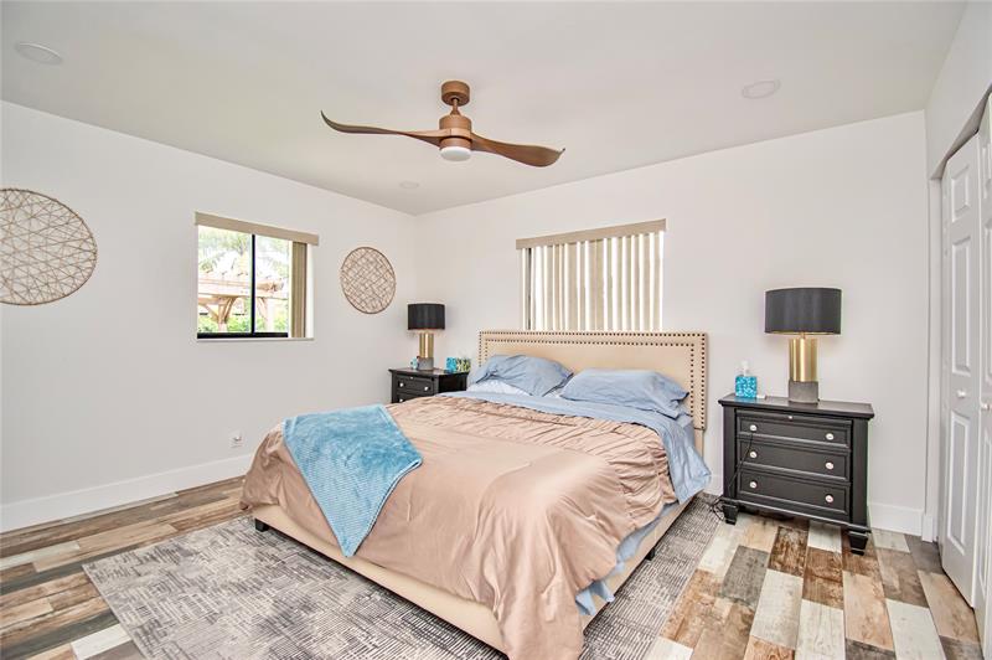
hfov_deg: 100.4
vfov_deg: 77.2
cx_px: 496
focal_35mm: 15
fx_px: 413
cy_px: 330
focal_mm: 10
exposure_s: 1/60
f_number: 4.5
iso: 900
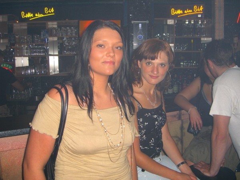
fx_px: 263
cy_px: 90
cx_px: 120
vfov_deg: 37.7
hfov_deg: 49.0
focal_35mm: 38
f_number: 2.8
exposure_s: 1/60
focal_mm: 7.9
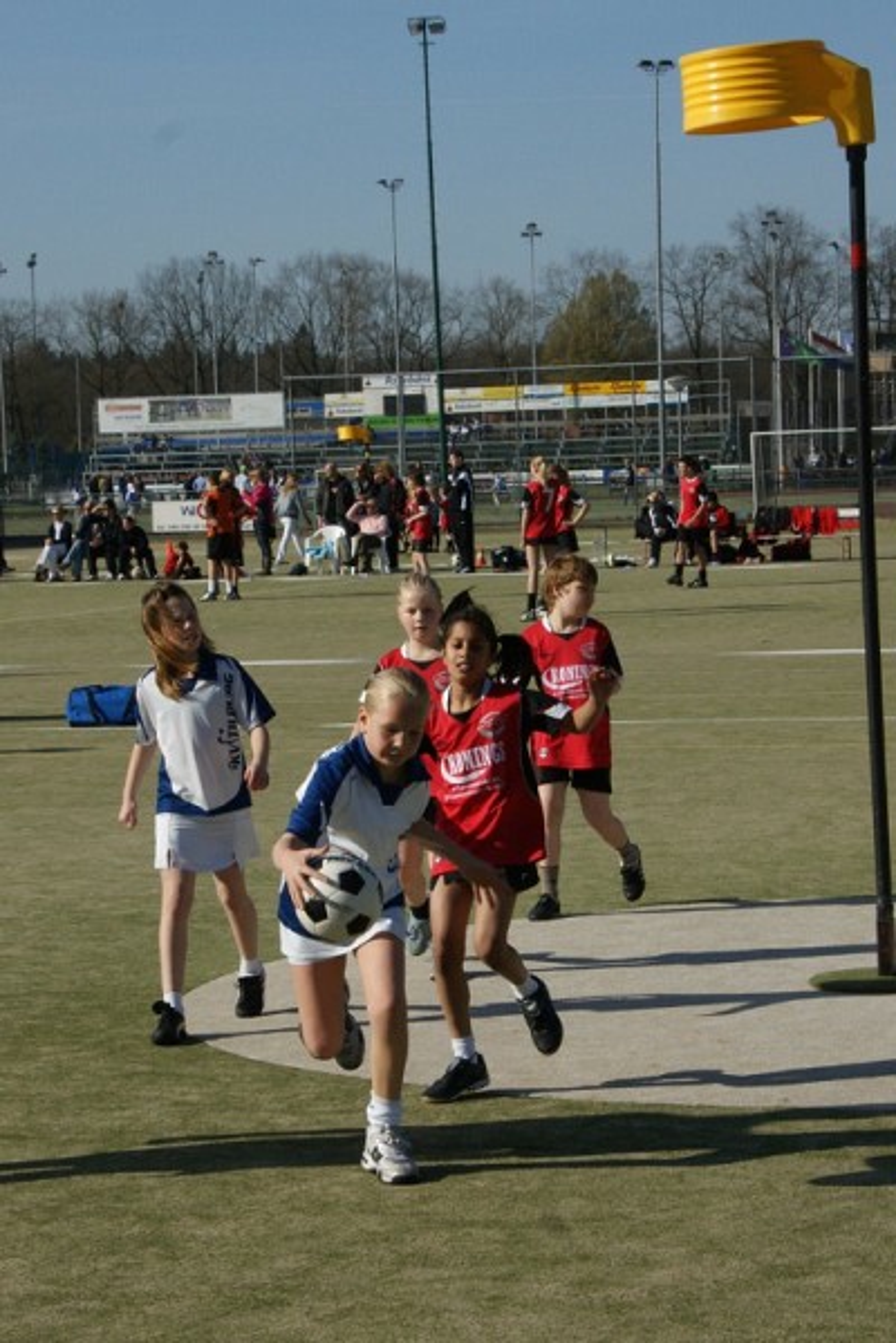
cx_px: 448
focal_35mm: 68
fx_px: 2520
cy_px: 672
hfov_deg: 20.2
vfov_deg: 29.9
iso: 200
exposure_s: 1/320
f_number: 13
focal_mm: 45
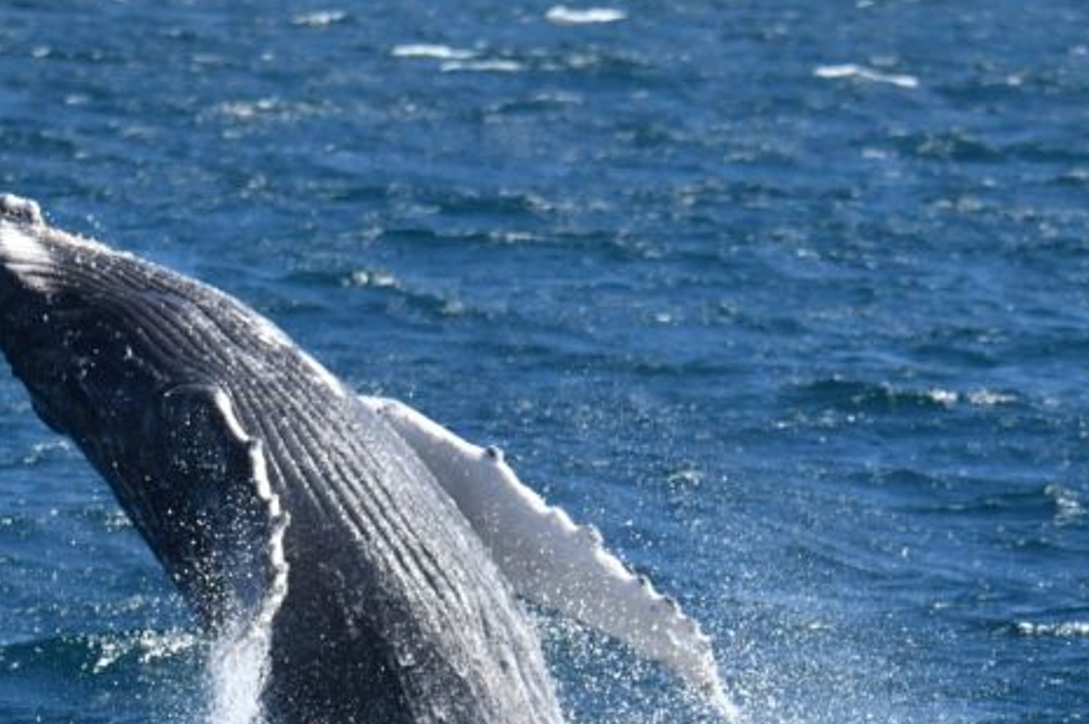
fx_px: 14051
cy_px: 444
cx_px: 330
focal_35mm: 465
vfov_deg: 3.0
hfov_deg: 4.4
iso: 1250
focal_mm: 270
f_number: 5.6
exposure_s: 1/8000
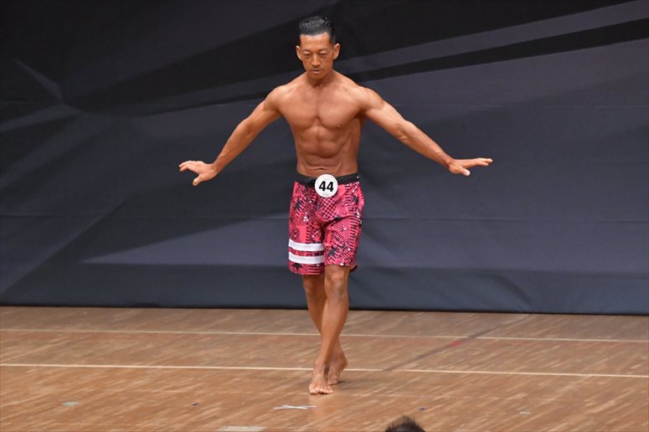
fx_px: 5676
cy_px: 216
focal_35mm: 315
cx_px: 324
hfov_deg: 6.5
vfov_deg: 4.4
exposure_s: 1/400
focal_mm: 210
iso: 6400
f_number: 5.6
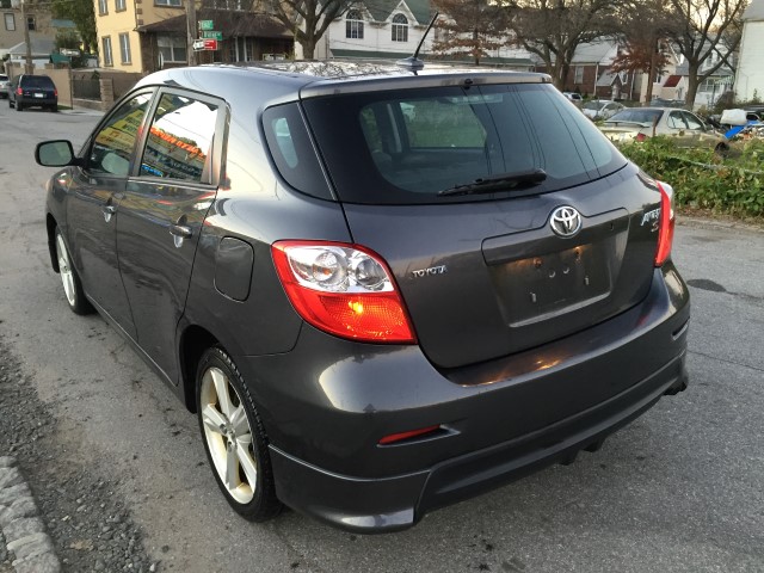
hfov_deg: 61.7
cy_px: 286
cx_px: 382
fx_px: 640
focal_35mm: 29
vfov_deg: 48.2
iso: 100
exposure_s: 1/30
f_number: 2.2
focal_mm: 4.15
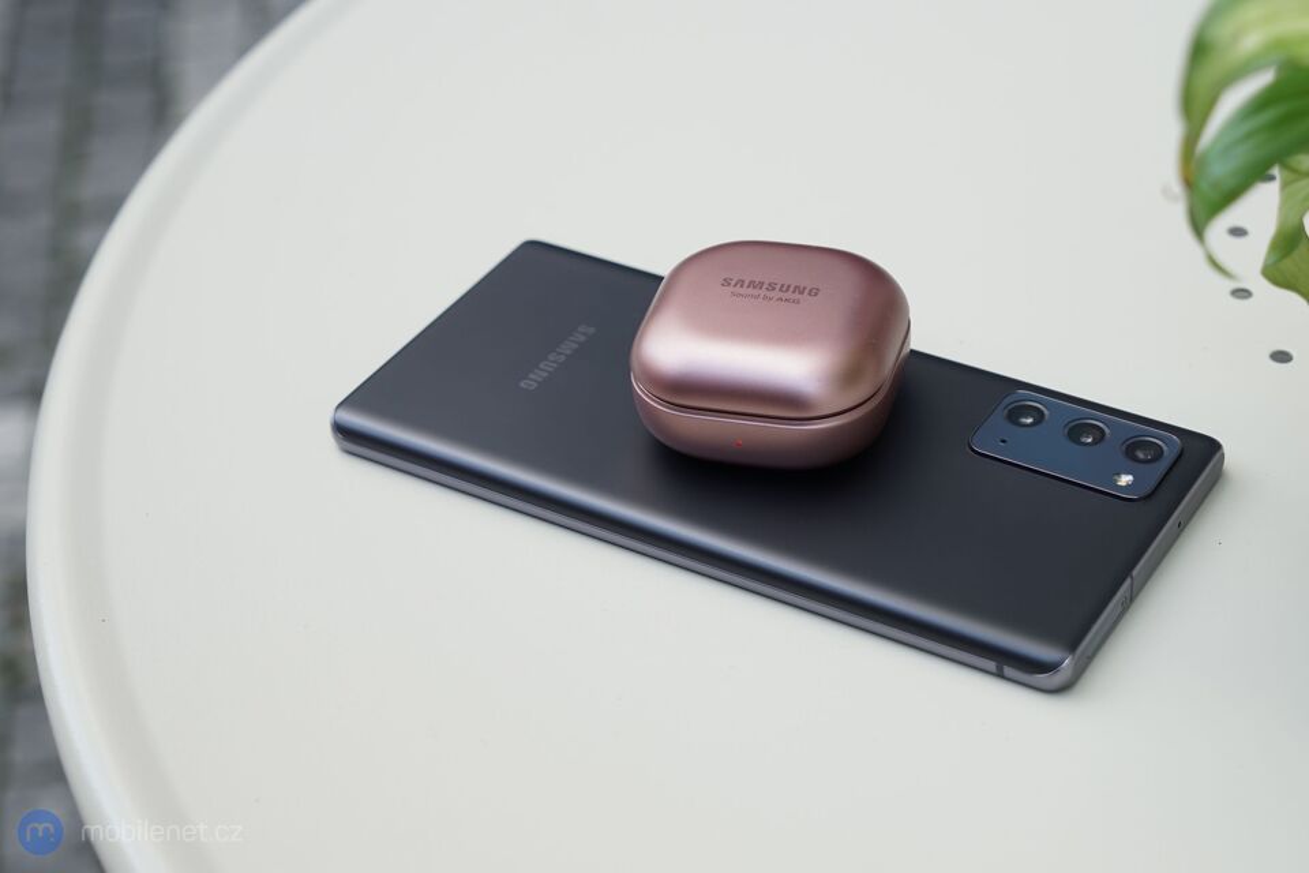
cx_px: 654
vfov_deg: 29.2
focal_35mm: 46
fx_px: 1672
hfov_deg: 42.7
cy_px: 436
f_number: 5
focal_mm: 46
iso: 100
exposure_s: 1/80
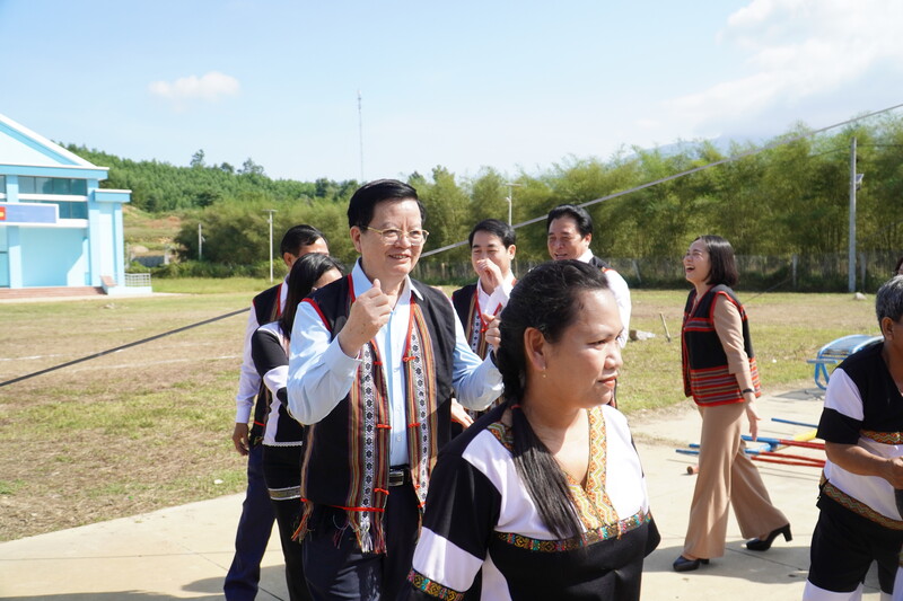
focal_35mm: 32
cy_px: 300
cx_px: 452
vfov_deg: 41.7
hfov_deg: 59.5
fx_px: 790
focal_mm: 21
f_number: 4
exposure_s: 1/2000
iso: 320
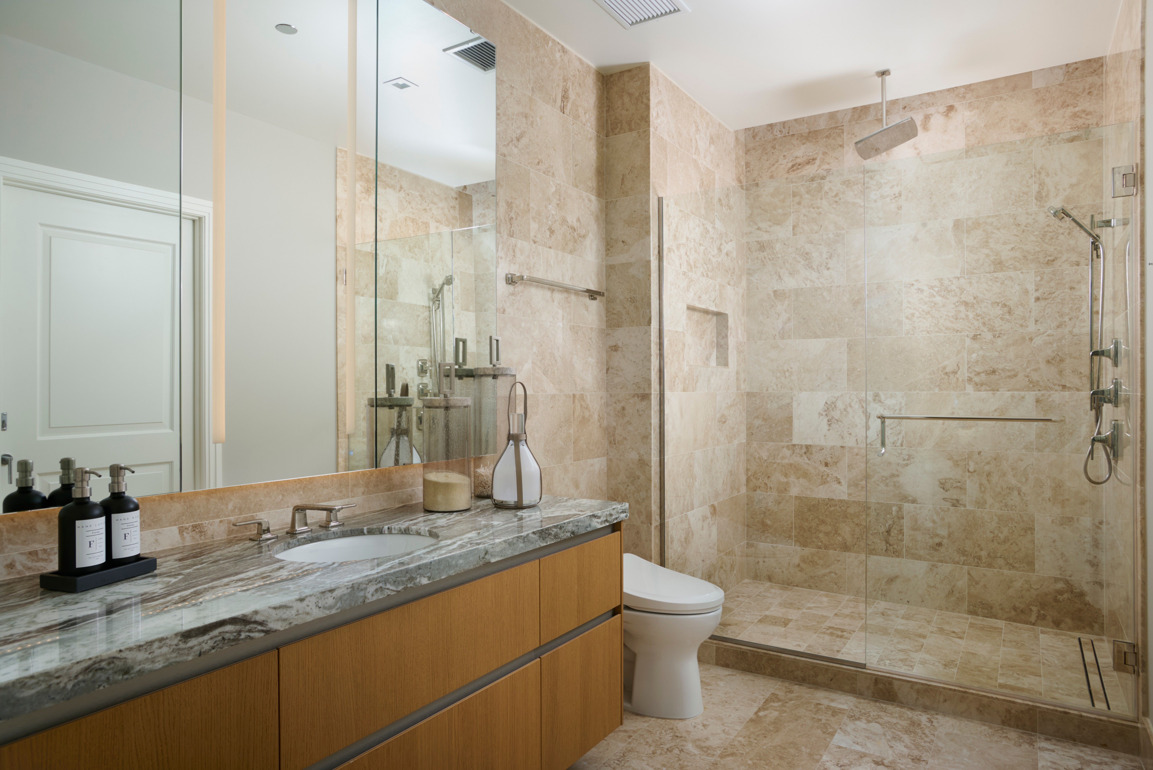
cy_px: 385
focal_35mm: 22
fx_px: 705
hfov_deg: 78.6
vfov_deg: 57.3
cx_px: 576
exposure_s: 1/200
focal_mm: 22
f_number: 13
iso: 250
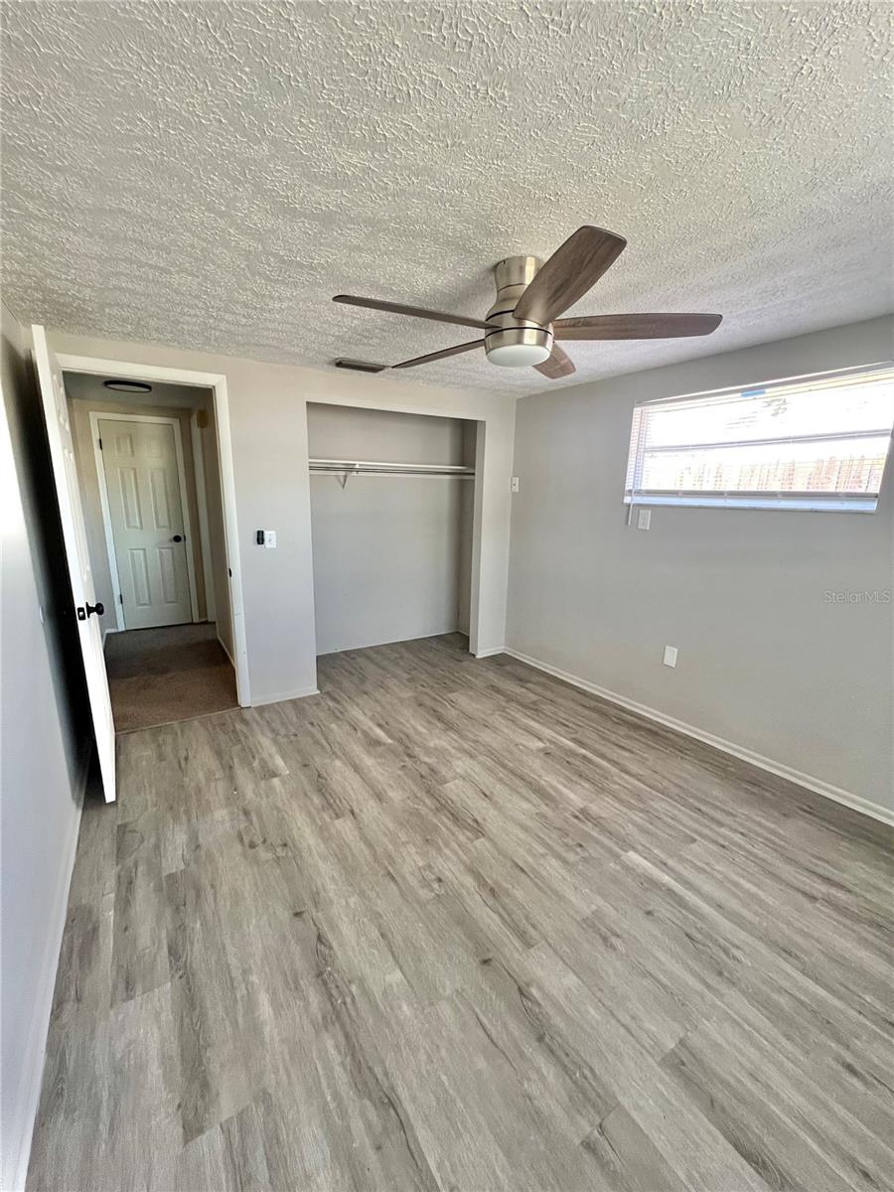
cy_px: 596
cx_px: 447
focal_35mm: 13
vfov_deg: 106.2
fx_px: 448
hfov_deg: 89.9
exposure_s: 1/70
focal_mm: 1.57
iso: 250
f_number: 1.8
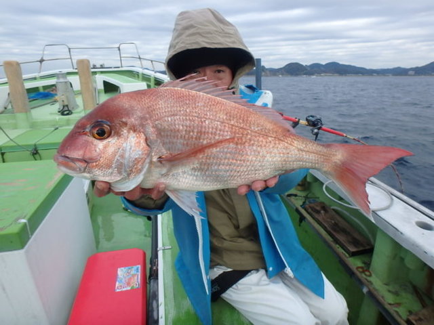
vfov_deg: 63.4
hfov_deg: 79.0
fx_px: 263
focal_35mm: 21
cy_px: 162
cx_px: 217
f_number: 3.5
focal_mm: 3.7
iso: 125
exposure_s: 1/640
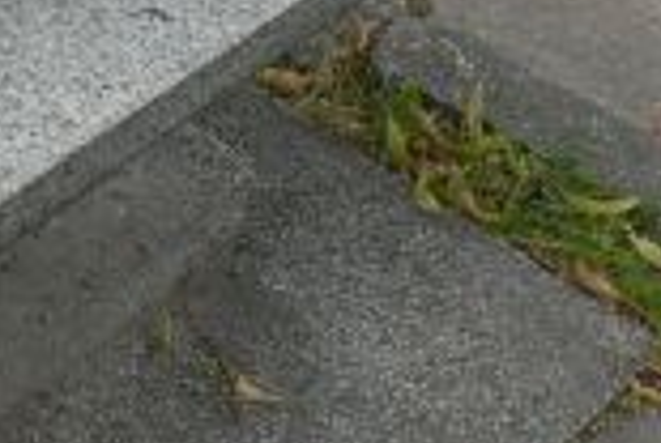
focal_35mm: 150
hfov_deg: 12.4
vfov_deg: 8.8
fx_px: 2759
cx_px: -563
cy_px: -375
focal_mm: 7.4
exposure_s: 1/100
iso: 100
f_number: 4
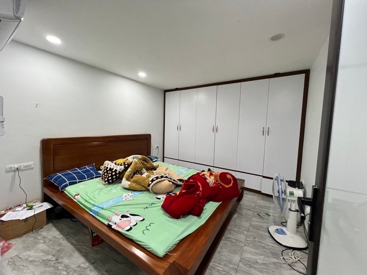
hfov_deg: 106.2
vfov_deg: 89.9
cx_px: 184
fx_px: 138
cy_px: 138
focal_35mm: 13
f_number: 1.8
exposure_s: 1/100
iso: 200
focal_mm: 1.57
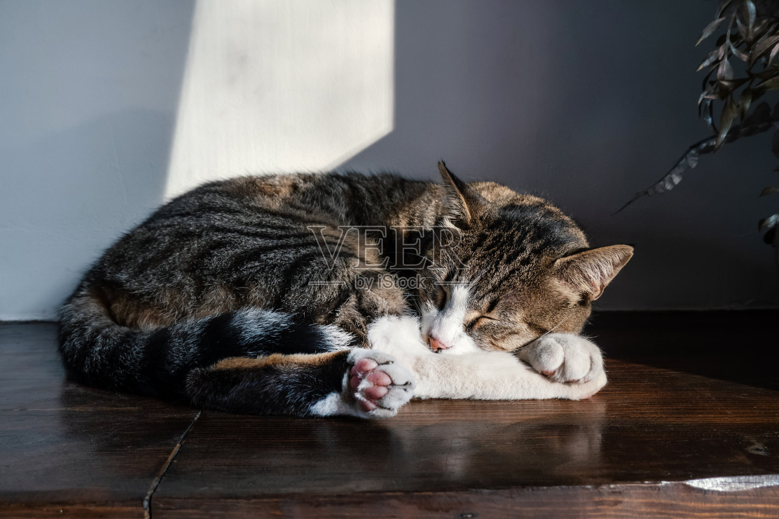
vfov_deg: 41.1
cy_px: 260
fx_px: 692
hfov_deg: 58.7
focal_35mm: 32
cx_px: 390
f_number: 4.5
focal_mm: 12.01
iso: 200
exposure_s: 1/40
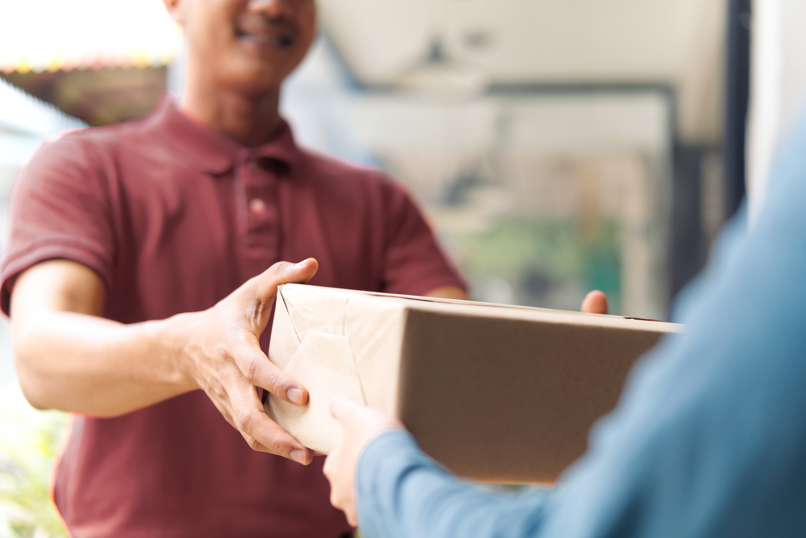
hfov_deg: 36.2
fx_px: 1232
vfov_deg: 24.7
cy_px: 269
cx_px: 403
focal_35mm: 55
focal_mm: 55
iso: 100
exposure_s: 1/160
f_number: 2.2
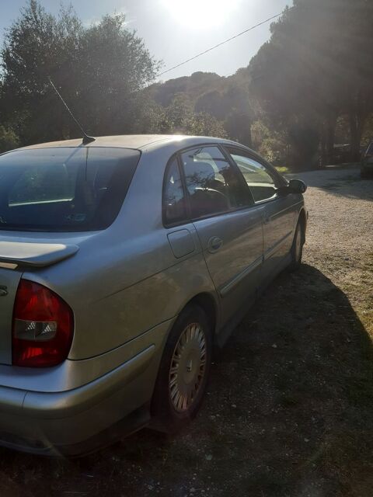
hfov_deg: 53.1
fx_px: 374
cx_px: 186
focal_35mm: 26
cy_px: 248
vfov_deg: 67.3
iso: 40
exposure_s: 1/1211
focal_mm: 3.92
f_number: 1.7
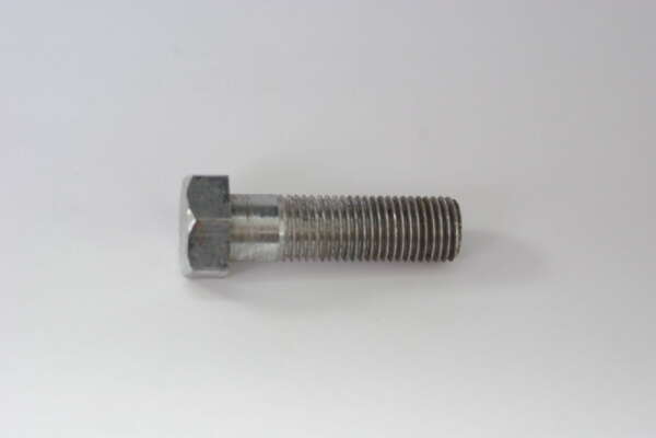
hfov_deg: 20.0
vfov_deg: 13.4
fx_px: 1859
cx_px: 328
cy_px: 219
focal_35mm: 102
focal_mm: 68
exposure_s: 1/10
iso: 800
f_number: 8
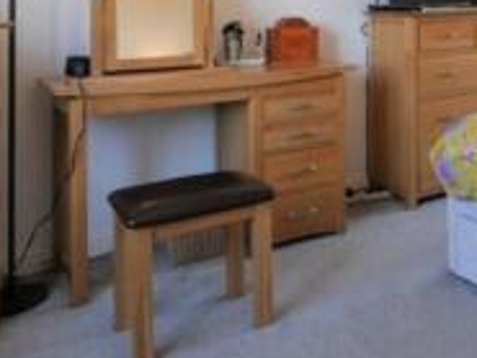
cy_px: -9
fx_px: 607
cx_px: 474
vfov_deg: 30.3
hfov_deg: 38.3
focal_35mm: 44
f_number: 4
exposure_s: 1/60
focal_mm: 7
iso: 500
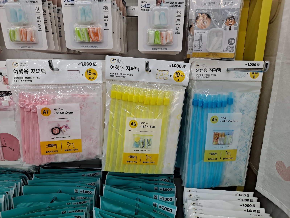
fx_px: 209
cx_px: 145
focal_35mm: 25
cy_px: 109
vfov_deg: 54.9
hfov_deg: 69.4
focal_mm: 4.6
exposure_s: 1/100
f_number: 2
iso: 64
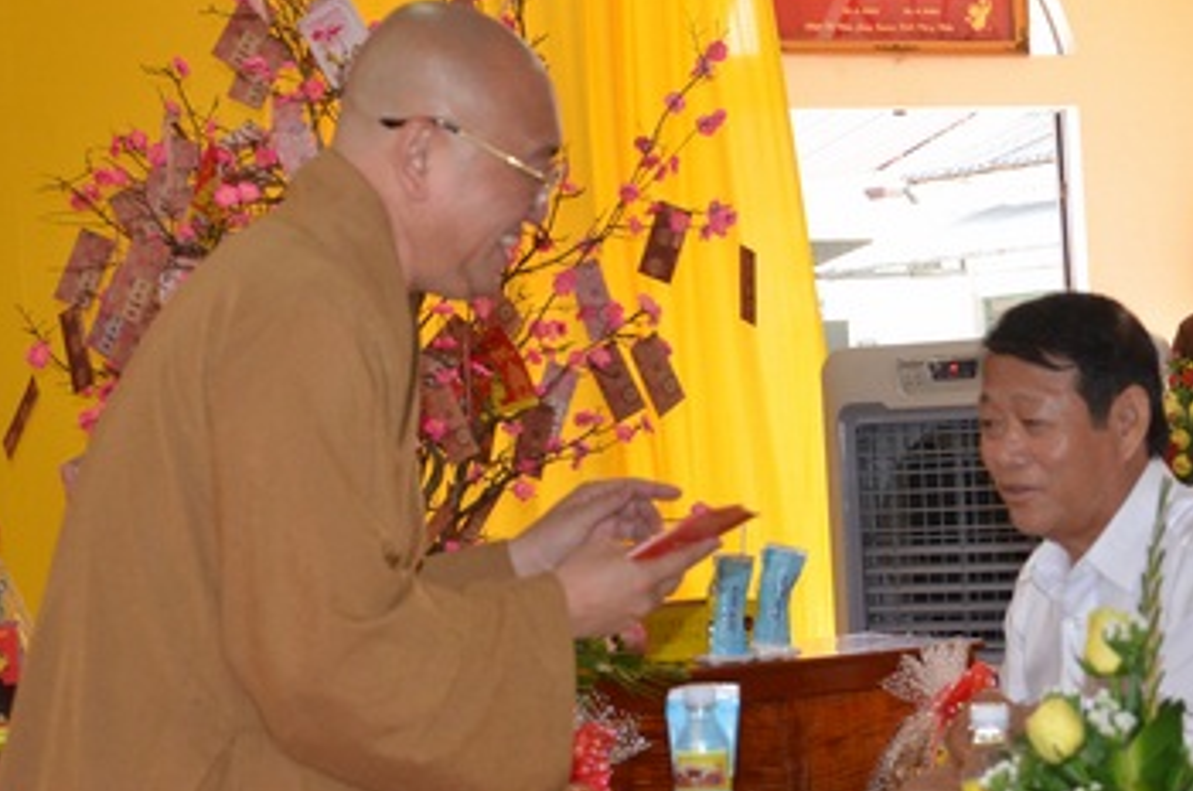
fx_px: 3506
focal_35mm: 106
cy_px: 326
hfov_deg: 19.2
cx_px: 913
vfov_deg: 12.9
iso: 1000
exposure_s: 1/250
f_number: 6.3
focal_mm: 38
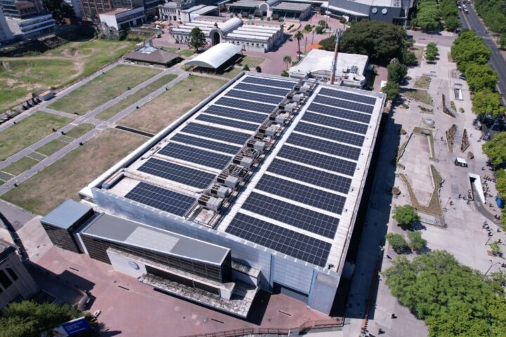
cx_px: 253
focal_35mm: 22
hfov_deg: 78.6
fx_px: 309
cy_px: 168
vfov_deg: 57.2
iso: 100
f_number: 2.8
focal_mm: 8.38
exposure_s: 1/2000
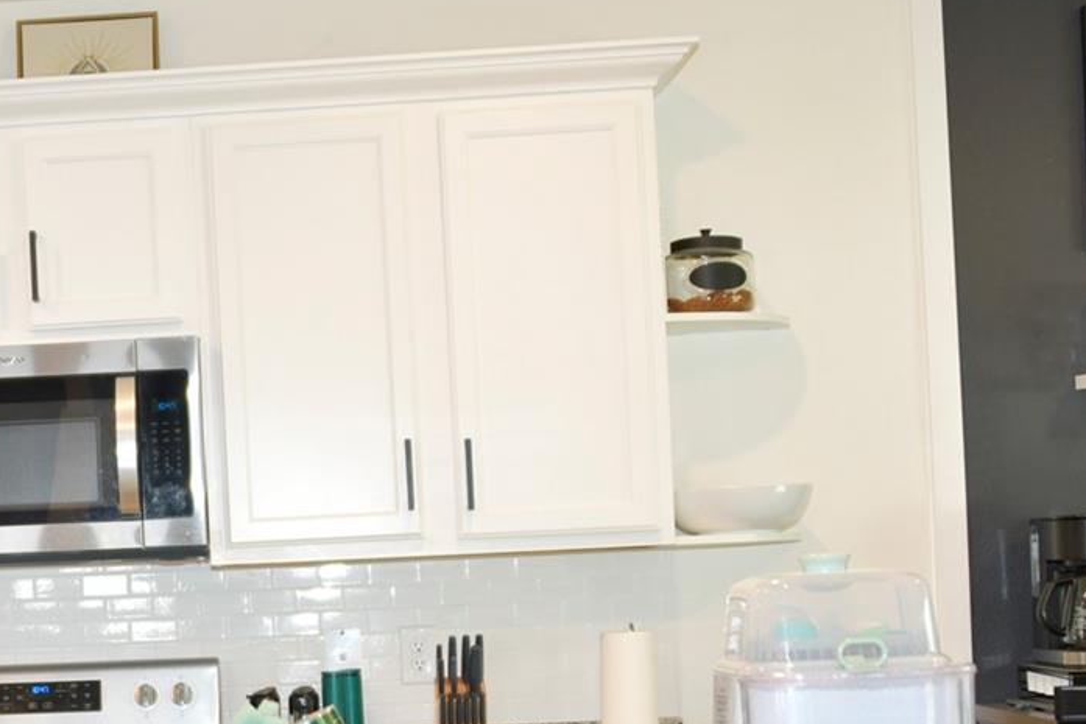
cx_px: 84
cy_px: 562
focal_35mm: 78
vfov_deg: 17.4
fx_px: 2353
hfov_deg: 25.1
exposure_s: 1/50
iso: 640
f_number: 3.8
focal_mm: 34
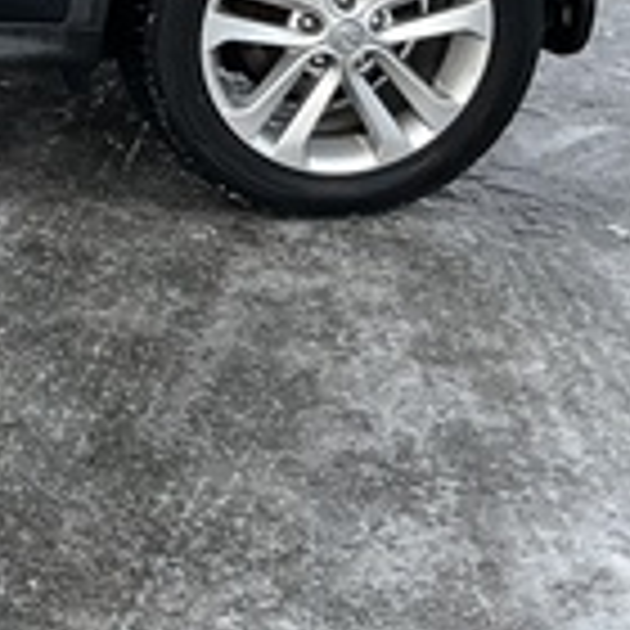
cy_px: -230
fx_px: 2409
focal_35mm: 117
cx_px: -468
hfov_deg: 13.5
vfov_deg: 14.2
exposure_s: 1/187
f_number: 1.8
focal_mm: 3
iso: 20
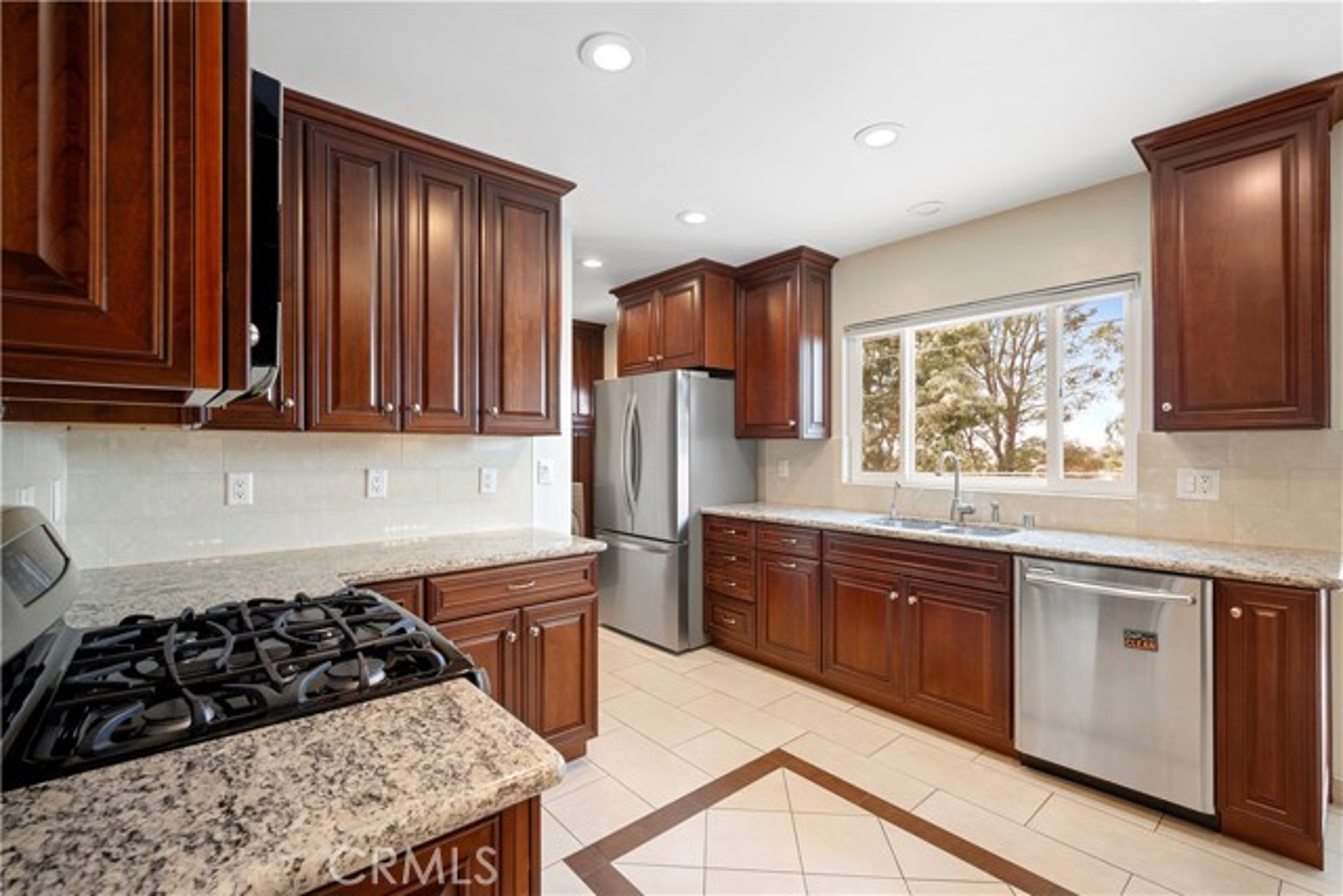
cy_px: 448
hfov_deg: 98.5
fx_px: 578
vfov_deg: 75.5
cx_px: 672
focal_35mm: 16
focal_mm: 15.5
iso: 125
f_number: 8
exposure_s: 1/2
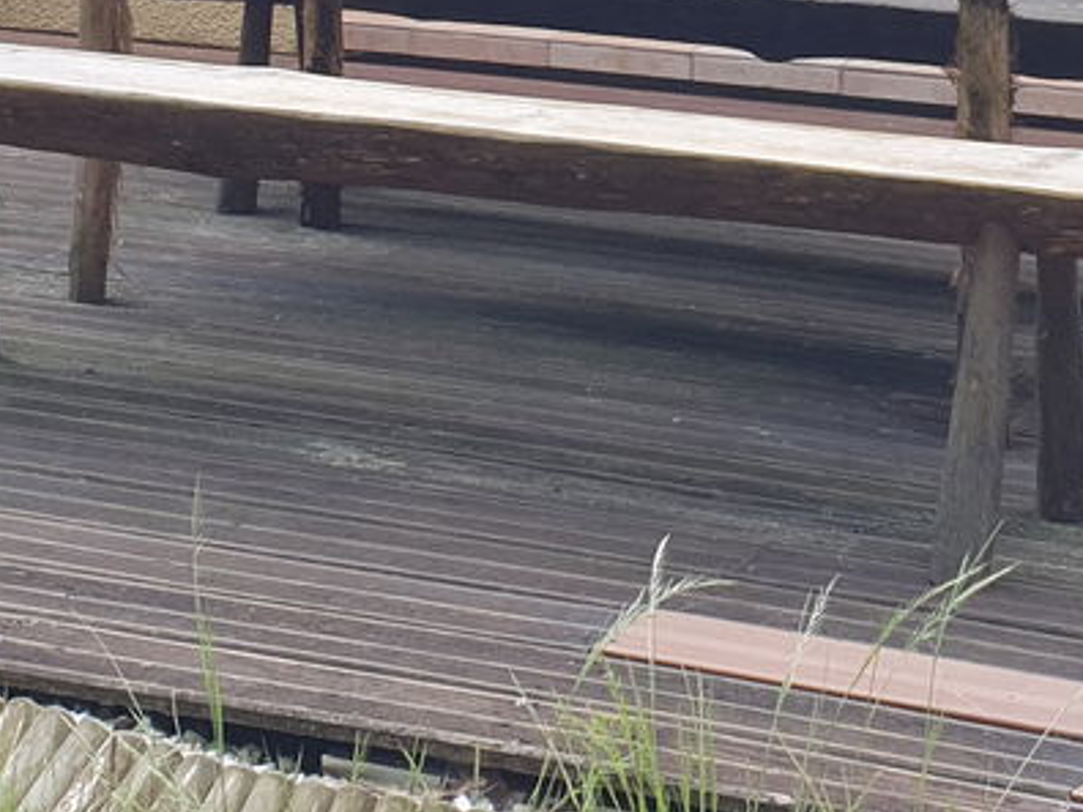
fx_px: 3285
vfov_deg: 13.7
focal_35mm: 105
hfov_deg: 18.7
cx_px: 629
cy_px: -123
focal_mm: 4.32
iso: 64
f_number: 2.4
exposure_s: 1/100
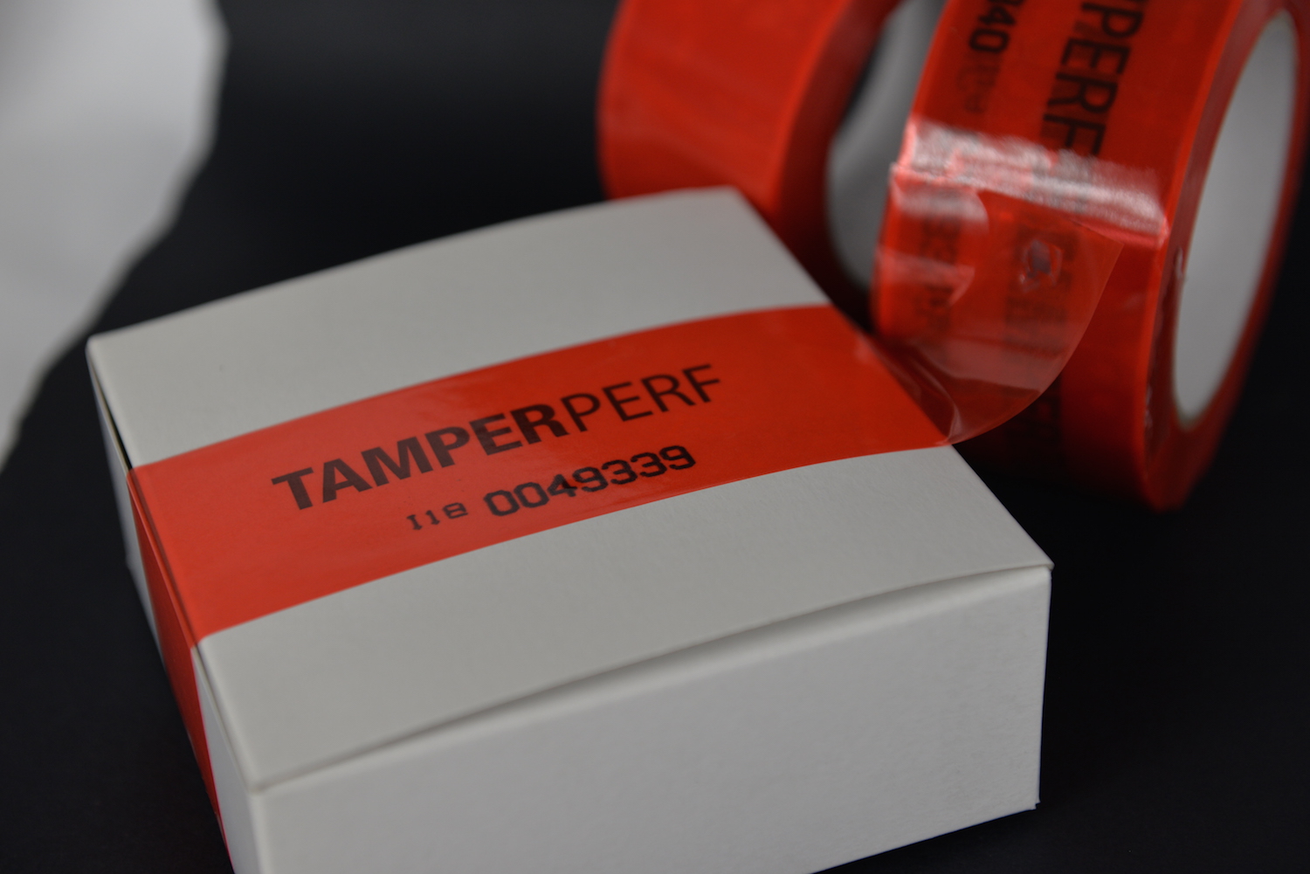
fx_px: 2548
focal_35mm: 70
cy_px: 437
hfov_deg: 28.8
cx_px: 655
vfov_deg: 19.5
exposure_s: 1/250
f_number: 4
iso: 500
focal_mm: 70
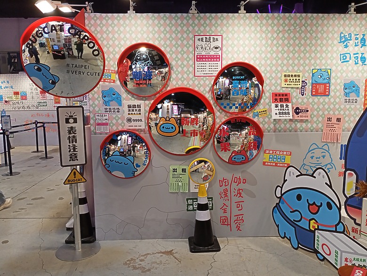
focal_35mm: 28
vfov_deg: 49.7
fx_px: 297
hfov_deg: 63.4
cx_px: 184
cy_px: 138
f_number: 1.8
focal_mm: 4.05
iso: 182
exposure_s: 1/100
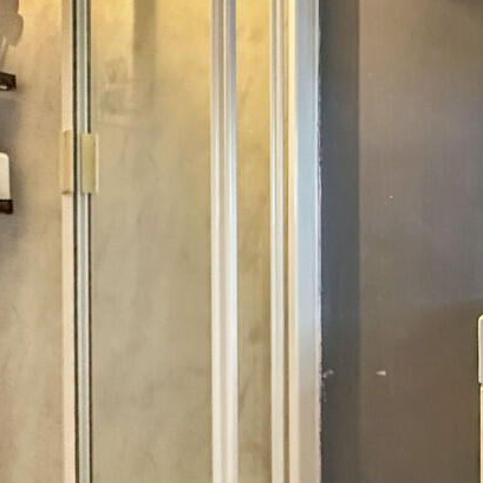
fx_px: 489
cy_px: 347
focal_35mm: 31
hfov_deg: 39.0
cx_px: 574
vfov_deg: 50.9
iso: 800
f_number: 2.2
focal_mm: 2.22
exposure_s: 1/50
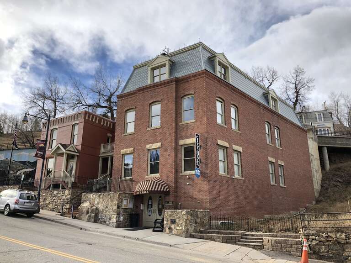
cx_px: 176
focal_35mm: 28
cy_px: 132
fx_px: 284
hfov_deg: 63.4
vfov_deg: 49.7
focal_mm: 3.99
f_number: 1.8
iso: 20
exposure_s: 1/384
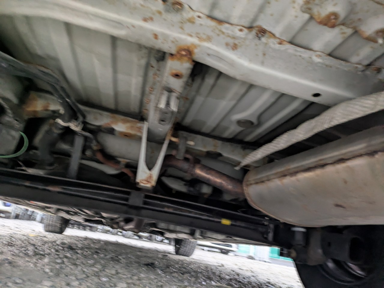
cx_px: 192
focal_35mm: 25
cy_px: 144
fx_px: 277
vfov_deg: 54.9
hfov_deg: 69.4
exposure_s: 1/25
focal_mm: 5.43
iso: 157
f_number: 1.89
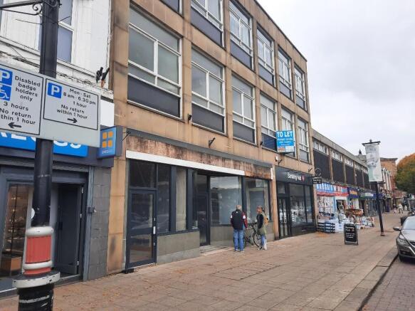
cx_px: 208
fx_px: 300
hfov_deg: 69.4
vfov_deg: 54.9
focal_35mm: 25
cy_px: 156
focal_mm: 4.6
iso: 32
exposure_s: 1/298
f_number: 2
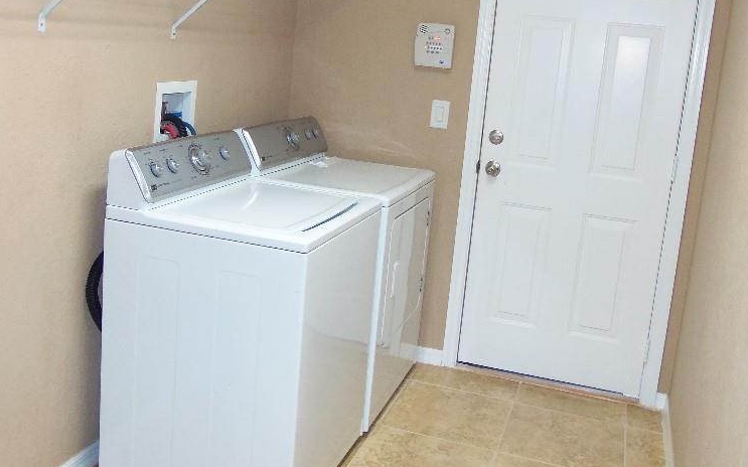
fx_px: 774
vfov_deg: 33.3
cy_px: 165
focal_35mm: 38
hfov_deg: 51.6
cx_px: 376
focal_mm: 4.7
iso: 100
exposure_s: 1/15
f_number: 3.2
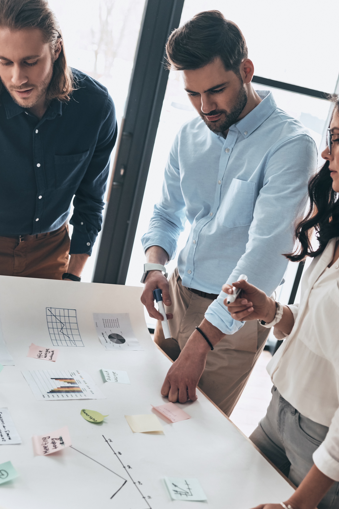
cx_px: 182
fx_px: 692
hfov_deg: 27.5
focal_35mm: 49
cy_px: 279
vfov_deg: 40.3
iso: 500
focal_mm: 35
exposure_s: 1/160
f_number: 3.2
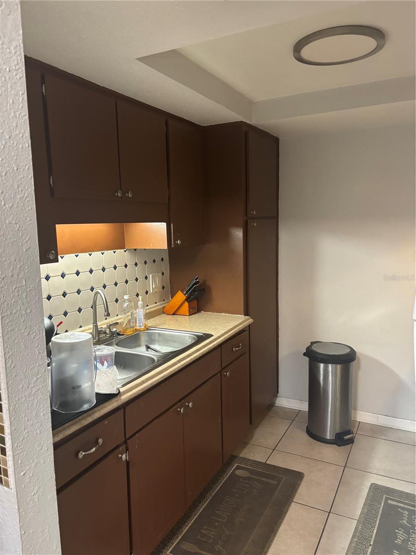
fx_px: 417
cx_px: 208
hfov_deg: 53.1
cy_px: 278
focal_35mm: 26
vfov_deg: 67.3
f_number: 1.6
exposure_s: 1/60
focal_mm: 5.96
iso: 400
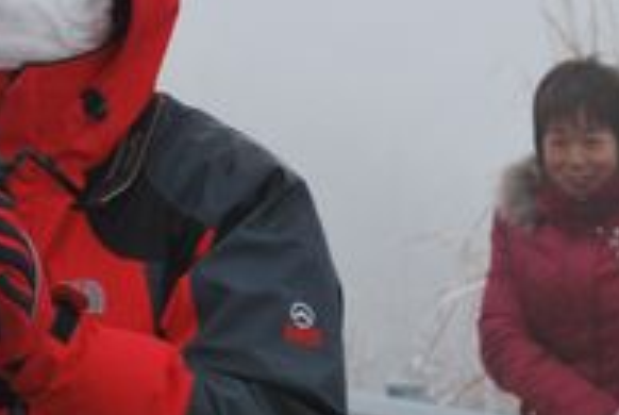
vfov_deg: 4.6
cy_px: 54
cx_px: 19
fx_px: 5128
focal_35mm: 298
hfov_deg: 6.9
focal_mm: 55
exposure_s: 1/160
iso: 100
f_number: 6.3
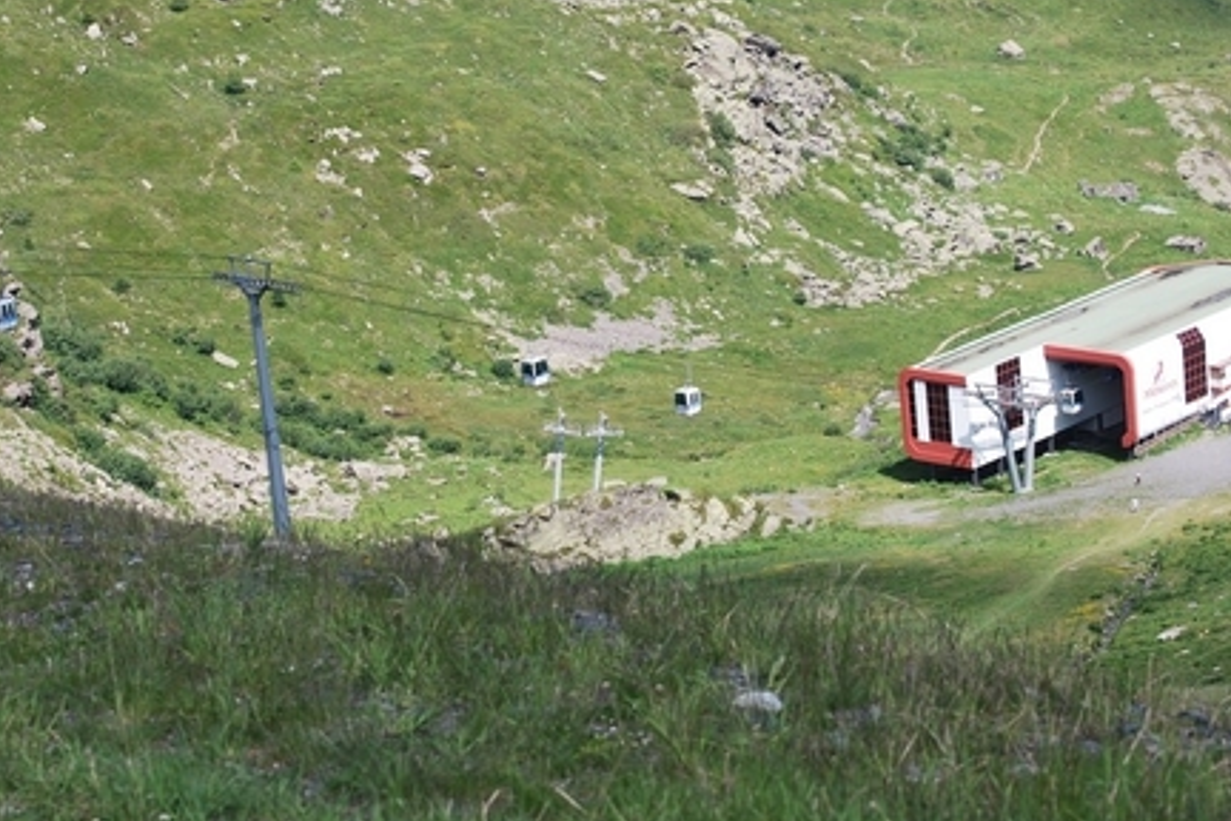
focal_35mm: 115
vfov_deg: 11.9
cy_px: 306
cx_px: 570
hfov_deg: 17.8
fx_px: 3922
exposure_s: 1/200
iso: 100
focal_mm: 55
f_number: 8
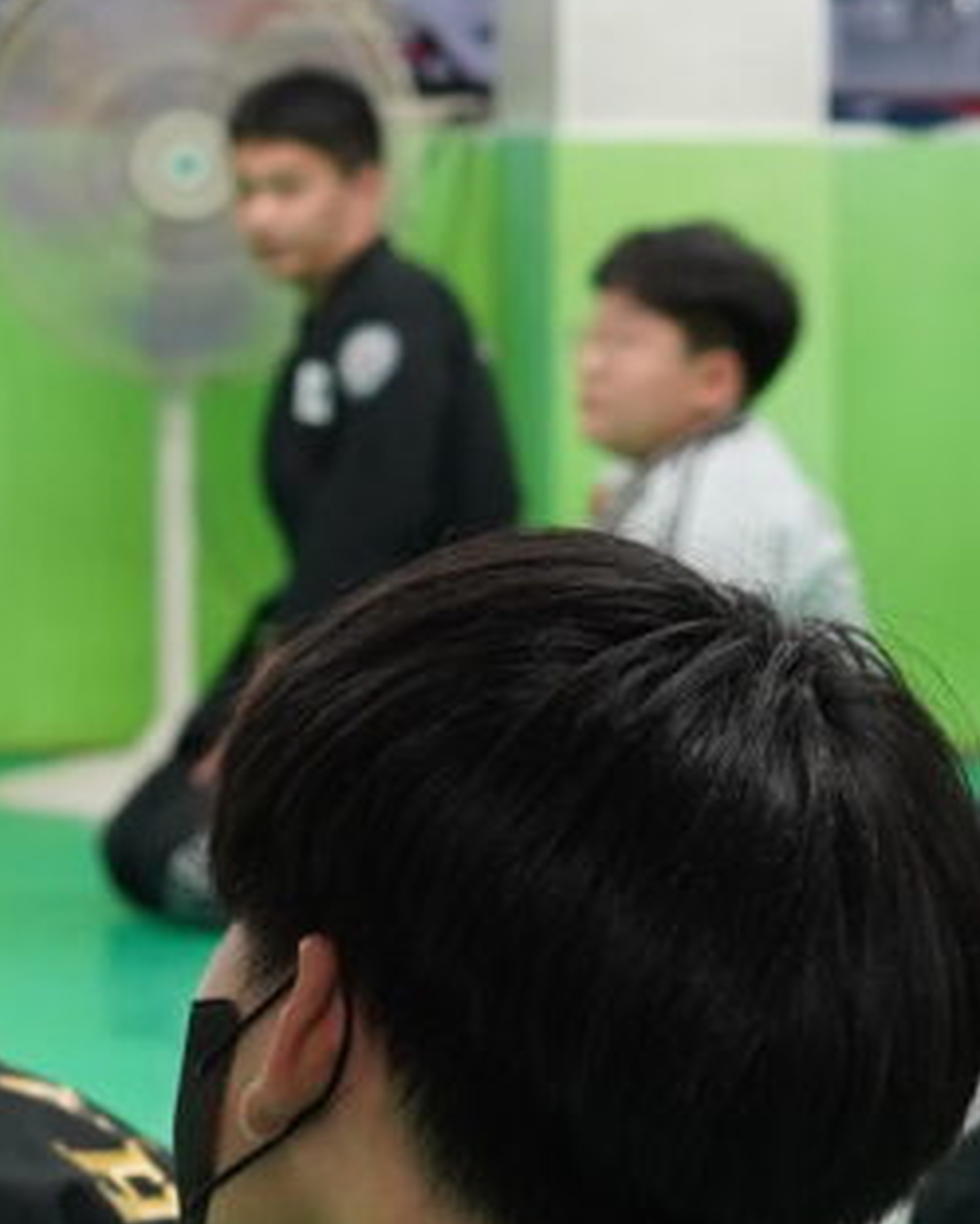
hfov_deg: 7.1
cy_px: 1313
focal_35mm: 216
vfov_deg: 8.9
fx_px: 7827
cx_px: 1118
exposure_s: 1/100
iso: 800
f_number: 4
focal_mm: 35
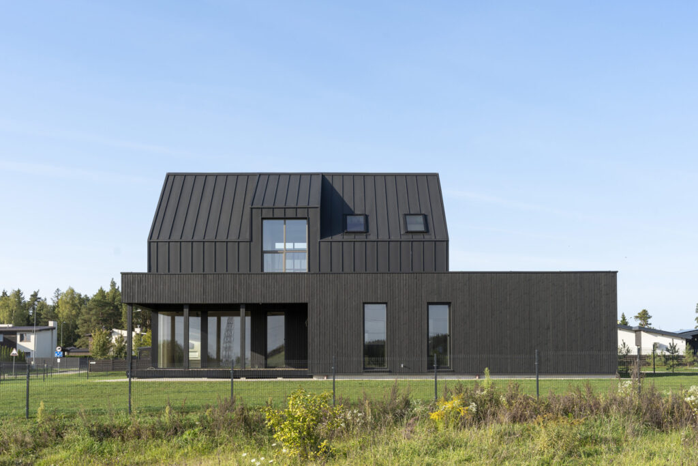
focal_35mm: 42
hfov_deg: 46.3
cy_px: 233
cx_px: 349
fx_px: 816
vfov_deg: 31.8
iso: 160
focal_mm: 42.1
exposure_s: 1/320
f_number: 8
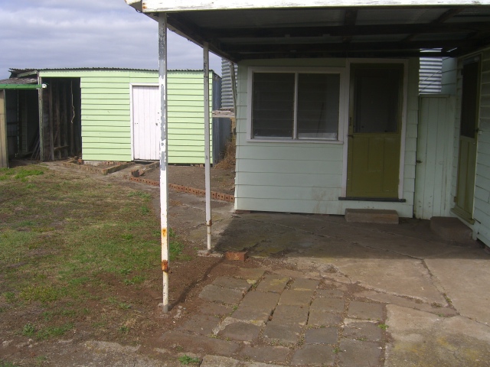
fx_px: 538
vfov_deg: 37.7
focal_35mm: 38
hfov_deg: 49.0
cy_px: 184
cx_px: 245
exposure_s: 1/200
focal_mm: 7.9
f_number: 8
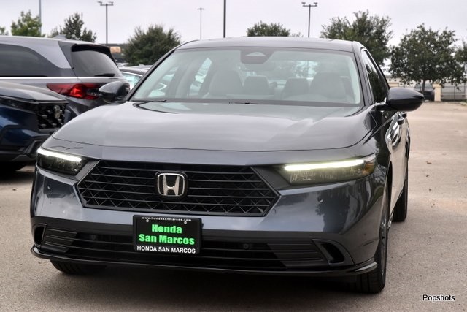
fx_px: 934
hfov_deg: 28.1
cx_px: 234
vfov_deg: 18.9
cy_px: 156
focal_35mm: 72
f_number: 8
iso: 220
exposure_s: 1/250
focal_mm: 48
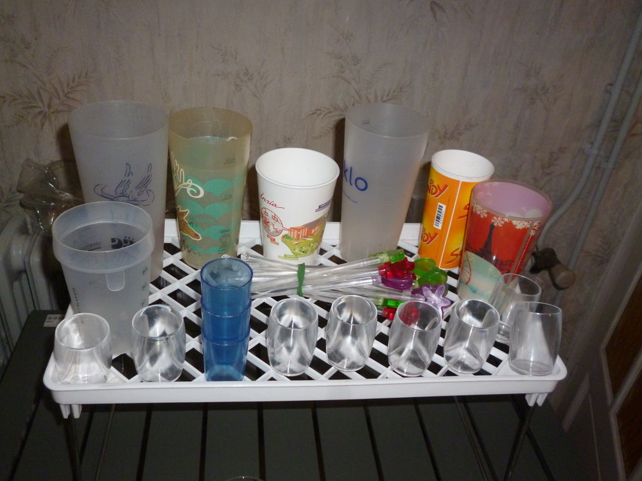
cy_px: 240
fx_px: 593
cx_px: 321
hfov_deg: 56.8
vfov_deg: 44.2
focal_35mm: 32
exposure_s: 1/60
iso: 320
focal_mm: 5.7
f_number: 3.3
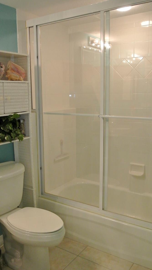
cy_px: 135
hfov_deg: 34.6
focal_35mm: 34
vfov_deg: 58.0
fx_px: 244
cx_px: 69
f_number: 3.8
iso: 1600
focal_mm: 12.2
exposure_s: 1/160
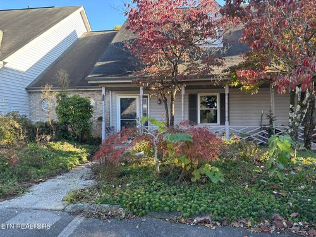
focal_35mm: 26
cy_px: 118
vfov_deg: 53.1
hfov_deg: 67.3
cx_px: 158
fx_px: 237
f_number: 1.6
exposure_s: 1/181
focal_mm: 5.96
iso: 50
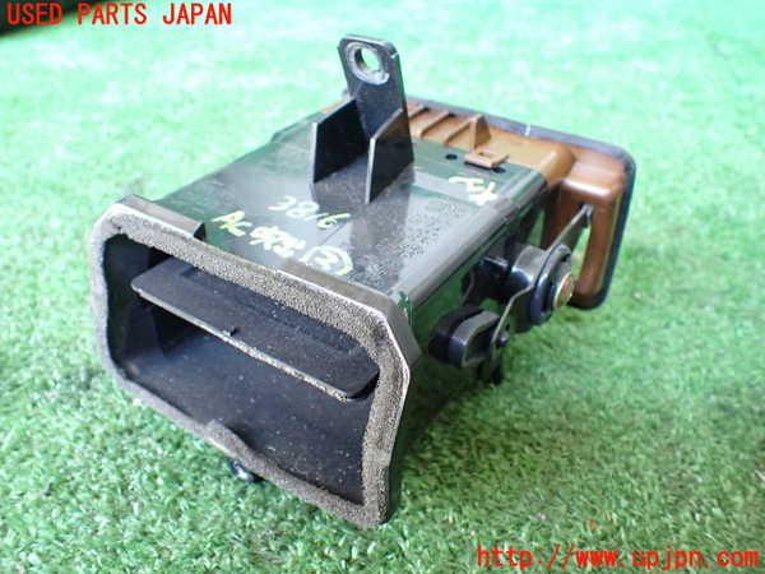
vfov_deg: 46.8
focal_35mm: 30
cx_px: 382
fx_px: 663
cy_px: 287
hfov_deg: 60.0
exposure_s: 1/60
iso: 800
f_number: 2.3
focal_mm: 5.4
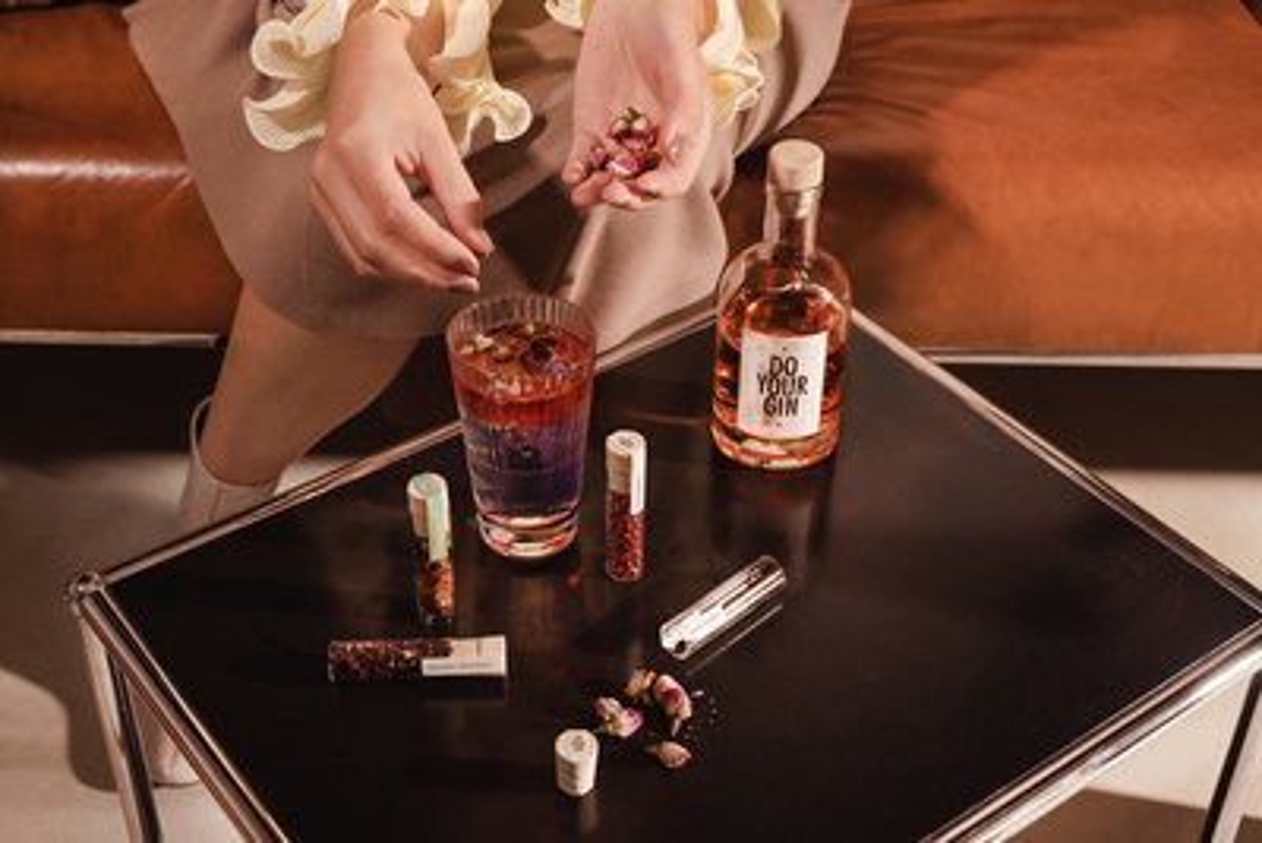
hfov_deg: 39.6
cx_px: 631
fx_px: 1753
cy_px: 422
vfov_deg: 27.0
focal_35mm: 50
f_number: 8
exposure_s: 1/100
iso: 400
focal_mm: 50
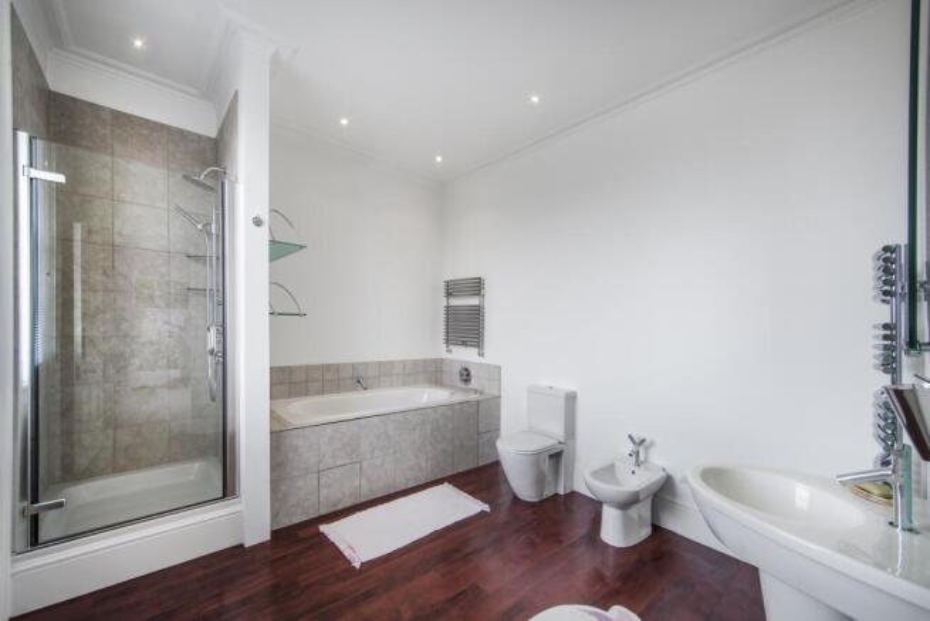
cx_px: 465
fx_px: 362
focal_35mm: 14
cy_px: 310
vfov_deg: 81.2
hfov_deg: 104.2
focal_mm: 14
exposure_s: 1/6
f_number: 13
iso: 100
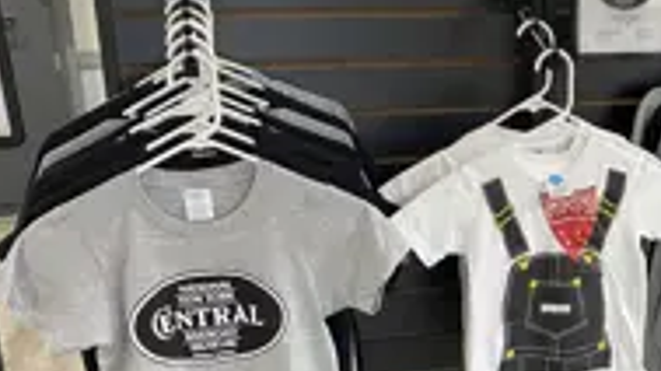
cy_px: 294
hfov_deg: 33.1
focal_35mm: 60
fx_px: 1051
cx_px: 598
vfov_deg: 19.8
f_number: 1.8
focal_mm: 4.25
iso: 500
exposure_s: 1/40
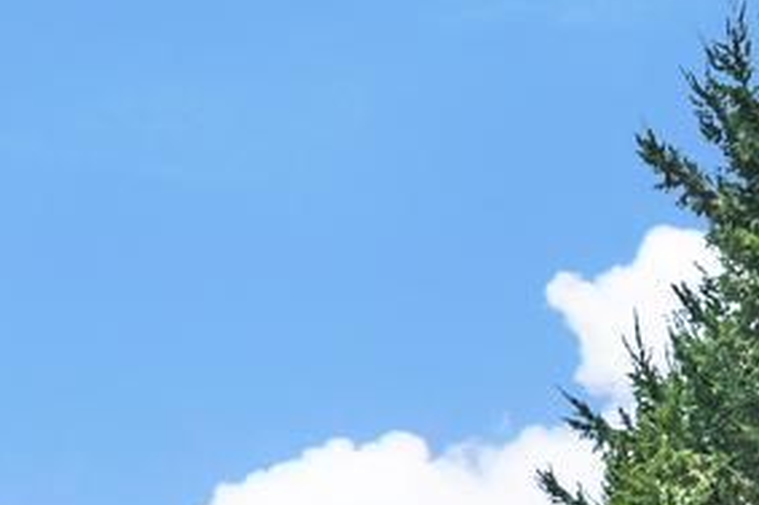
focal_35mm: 217
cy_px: 1378
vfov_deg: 6.0
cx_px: -1126
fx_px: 4570
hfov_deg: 8.6
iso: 100
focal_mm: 30
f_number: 9
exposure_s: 1/250
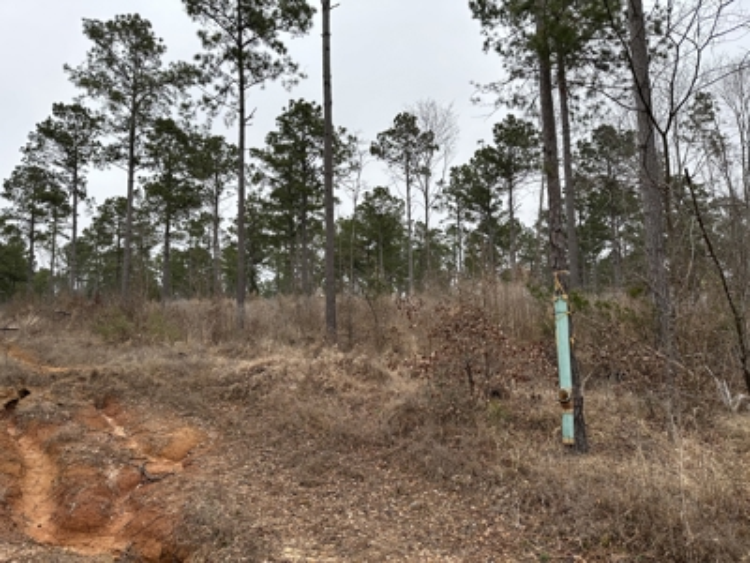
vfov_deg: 56.8
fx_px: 520
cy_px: 282
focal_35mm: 24
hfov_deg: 71.6
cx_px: 375
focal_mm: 6.86
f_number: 1.78
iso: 80
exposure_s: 1/654
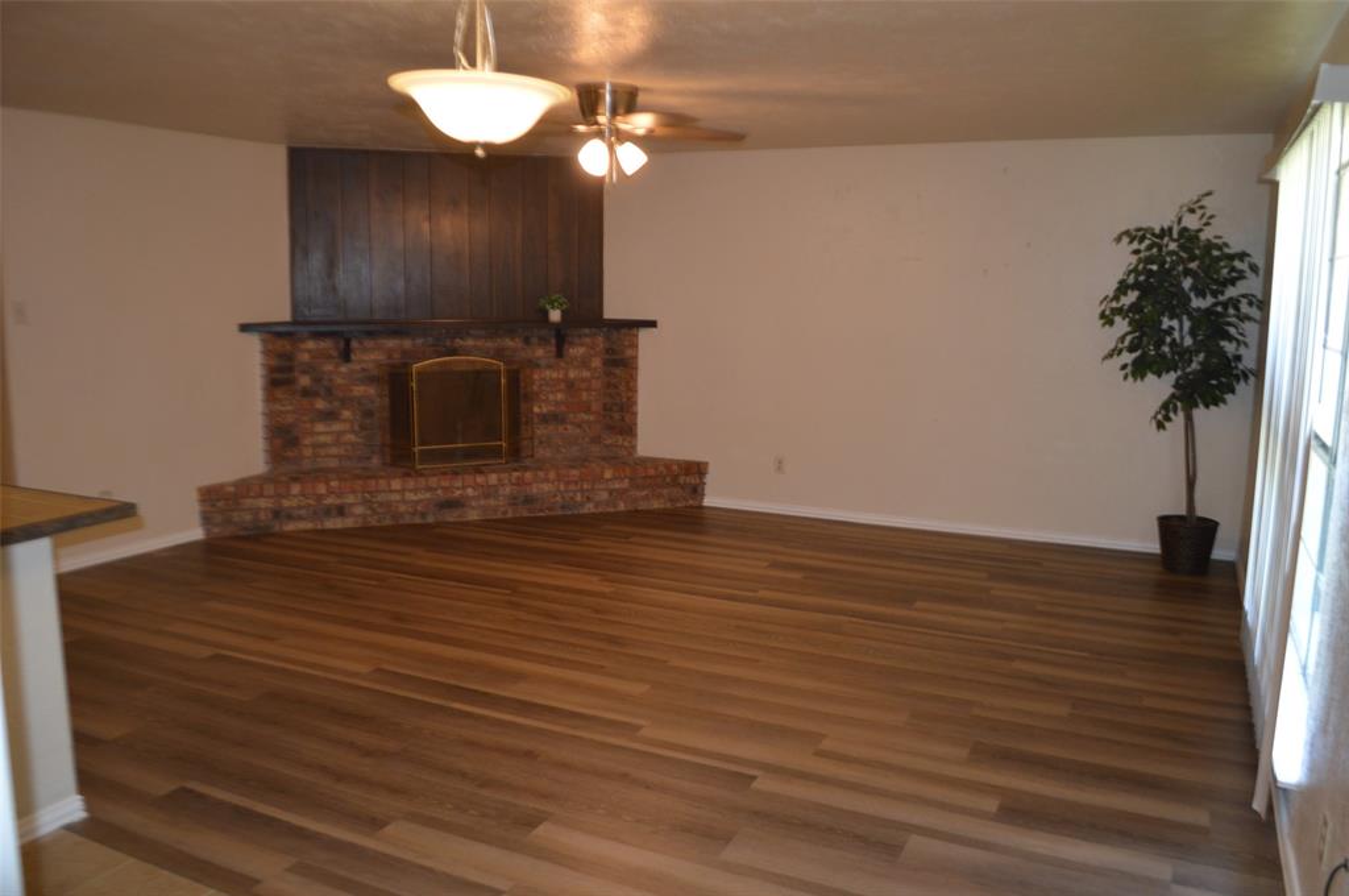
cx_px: 674
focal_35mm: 27
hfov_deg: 67.4
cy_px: 448
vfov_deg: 47.8
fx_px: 1010
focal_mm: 18
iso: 450
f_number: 3.5
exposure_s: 1/60
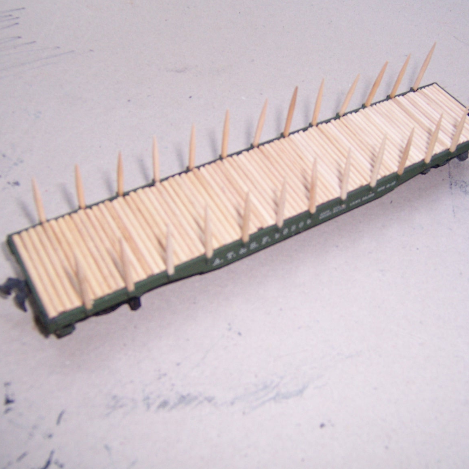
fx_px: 598
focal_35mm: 39
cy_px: 235
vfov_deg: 42.8
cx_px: 251
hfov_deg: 42.8
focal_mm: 5.5
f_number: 2.8
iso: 140
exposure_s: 1/90
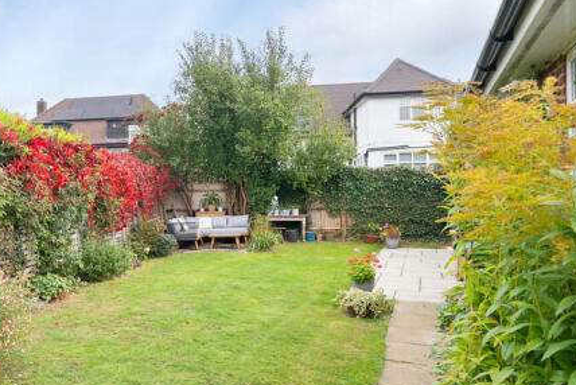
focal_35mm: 29
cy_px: 203
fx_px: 464
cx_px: 183
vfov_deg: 45.0
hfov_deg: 61.8
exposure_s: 1/400
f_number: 7.1
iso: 1000
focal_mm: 19
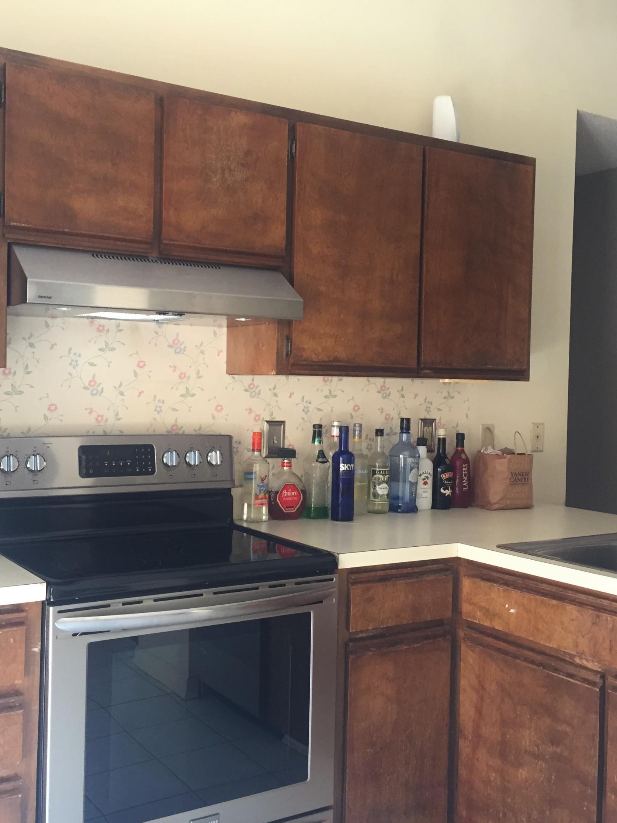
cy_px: 412
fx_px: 927
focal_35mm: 39
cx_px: 298
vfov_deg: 47.9
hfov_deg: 36.8
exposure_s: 1/30
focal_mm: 4.15
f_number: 2.2
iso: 50
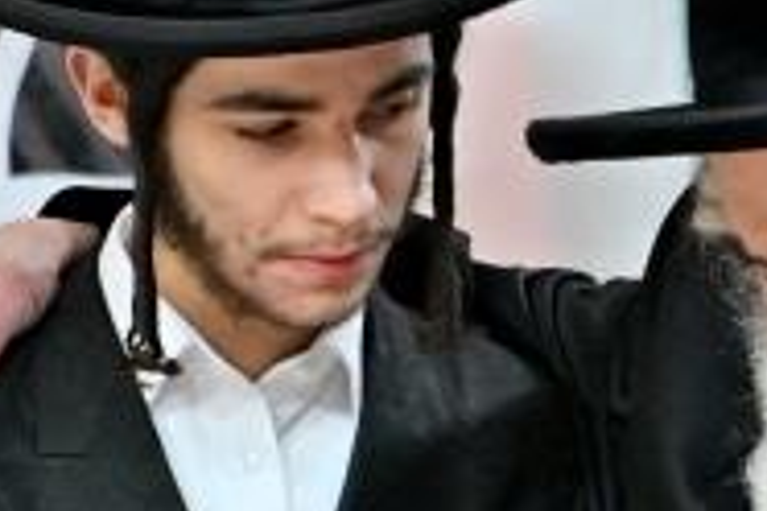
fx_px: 35173
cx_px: 837
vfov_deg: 0.8
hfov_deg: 1.2
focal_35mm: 1651
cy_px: 441
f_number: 2.8
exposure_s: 1/200
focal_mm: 200
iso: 640
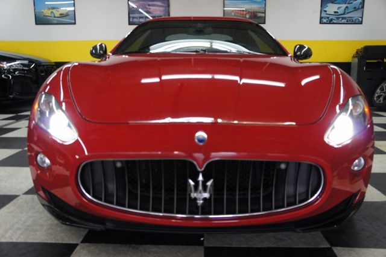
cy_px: 128
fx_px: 338
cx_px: 193
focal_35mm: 32
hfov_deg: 59.5
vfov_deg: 41.7
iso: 250
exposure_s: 1/40
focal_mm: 21
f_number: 4
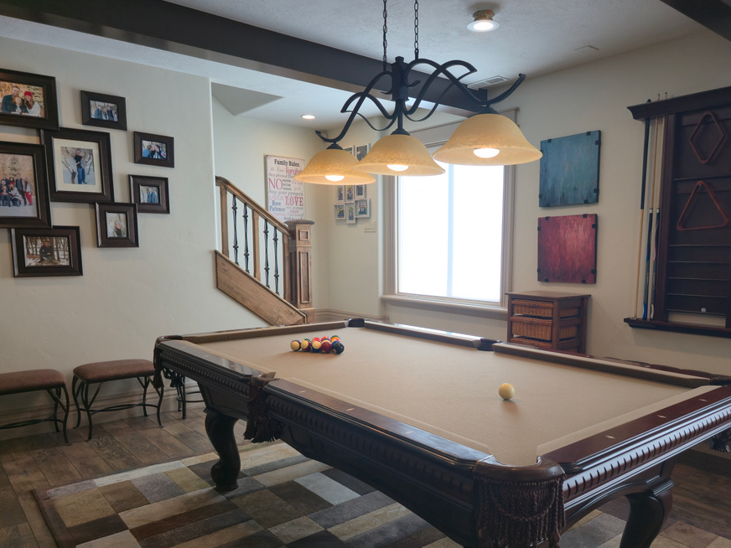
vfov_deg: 51.2
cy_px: 313
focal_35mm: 27
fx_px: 570
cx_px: 413
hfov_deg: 65.1
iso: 20
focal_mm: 6.3
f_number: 1.7
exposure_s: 1/60
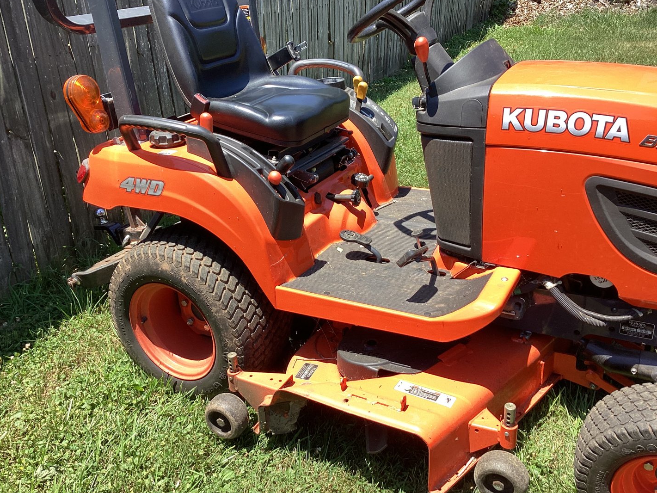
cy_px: 234
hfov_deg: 55.3
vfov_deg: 42.9
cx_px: 310
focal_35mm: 33
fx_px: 626
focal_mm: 3.3
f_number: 2.4
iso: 25
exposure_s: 1/382
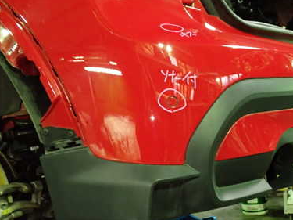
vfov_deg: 30.2
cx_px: 211
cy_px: 98
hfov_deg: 38.9
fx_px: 406
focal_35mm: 48
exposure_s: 1/30
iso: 500
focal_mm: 5.4
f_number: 2.3
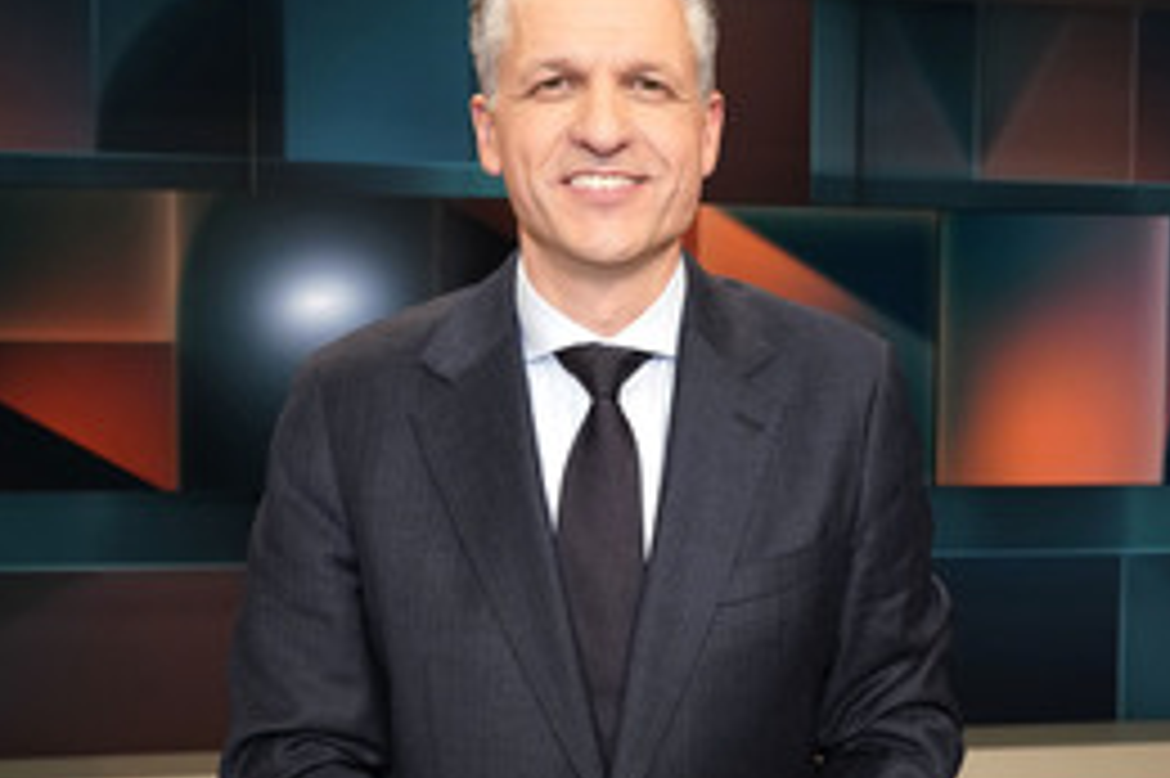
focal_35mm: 52
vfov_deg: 25.9
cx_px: 650
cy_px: 477
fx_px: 1689
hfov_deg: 38.2
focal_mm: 30
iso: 2000
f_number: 5.6
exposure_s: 1/125
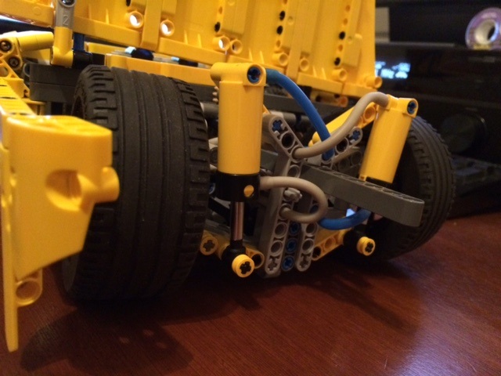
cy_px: 188
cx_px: 250
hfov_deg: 61.7
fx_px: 420
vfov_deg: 48.2
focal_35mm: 29
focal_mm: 4.15
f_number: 2.2
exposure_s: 1/15
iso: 640
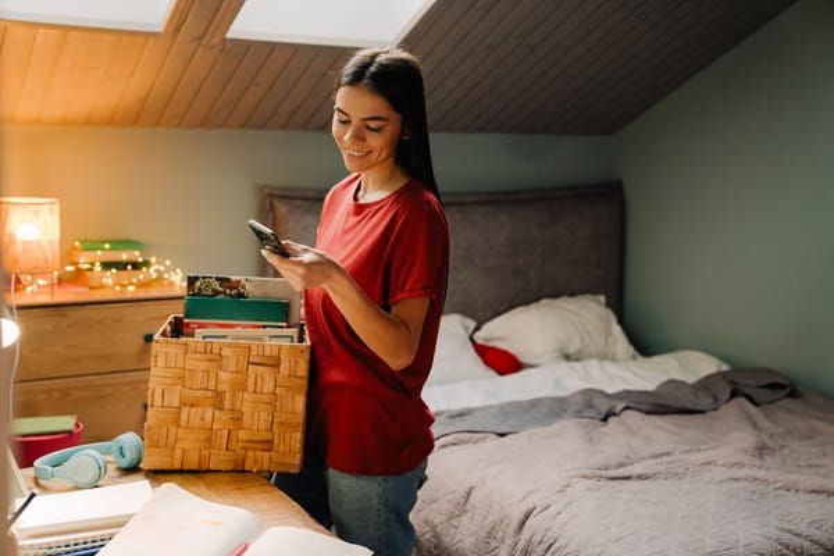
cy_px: 278
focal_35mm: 46
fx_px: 1066
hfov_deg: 42.7
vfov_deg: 29.2
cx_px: 417
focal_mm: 46
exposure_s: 1/160
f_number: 3.2
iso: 1250
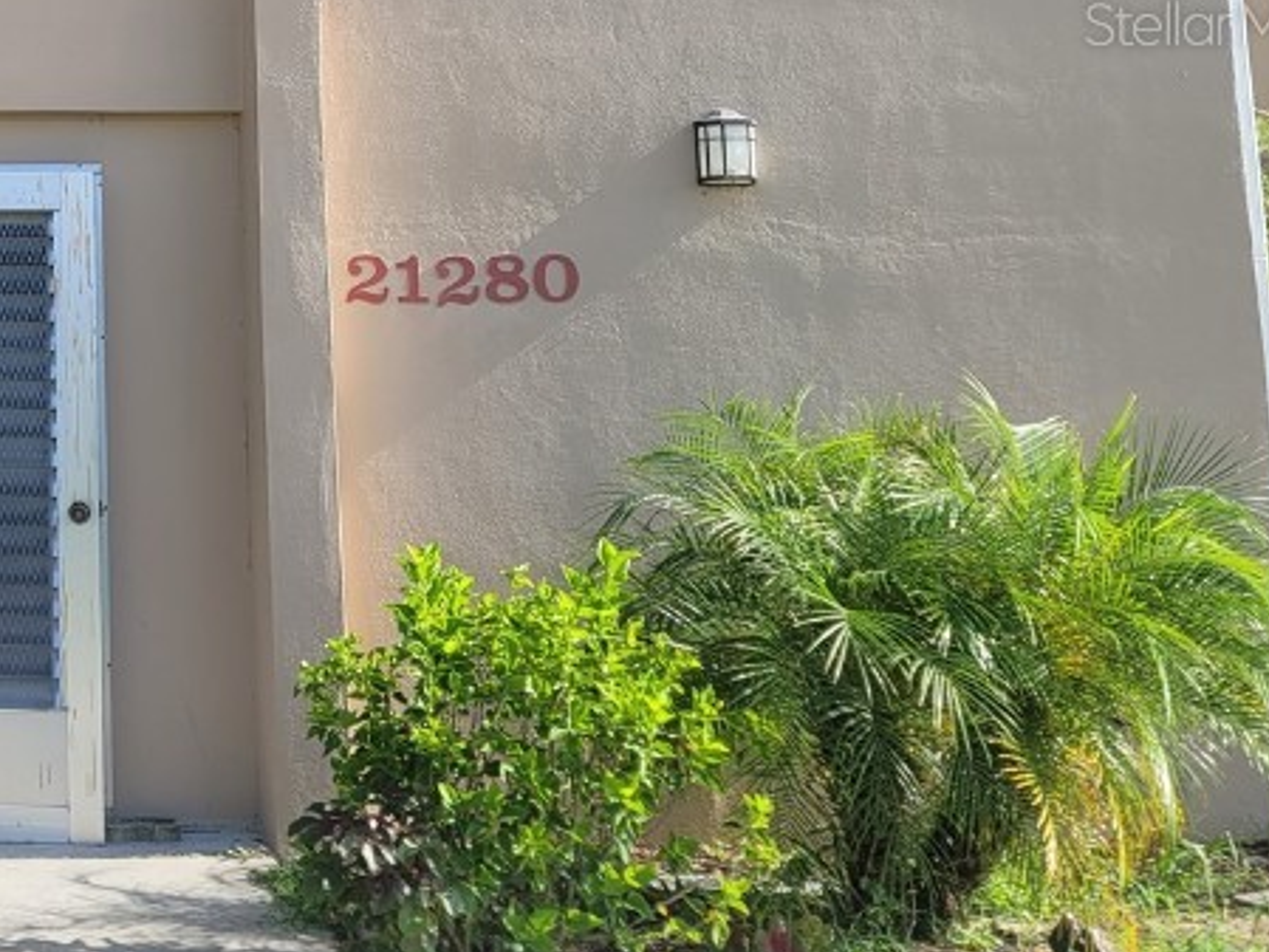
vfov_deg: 24.6
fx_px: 2090
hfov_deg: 30.5
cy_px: 23
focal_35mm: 57
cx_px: -96
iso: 20
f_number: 1.8
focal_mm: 7
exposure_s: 1/372
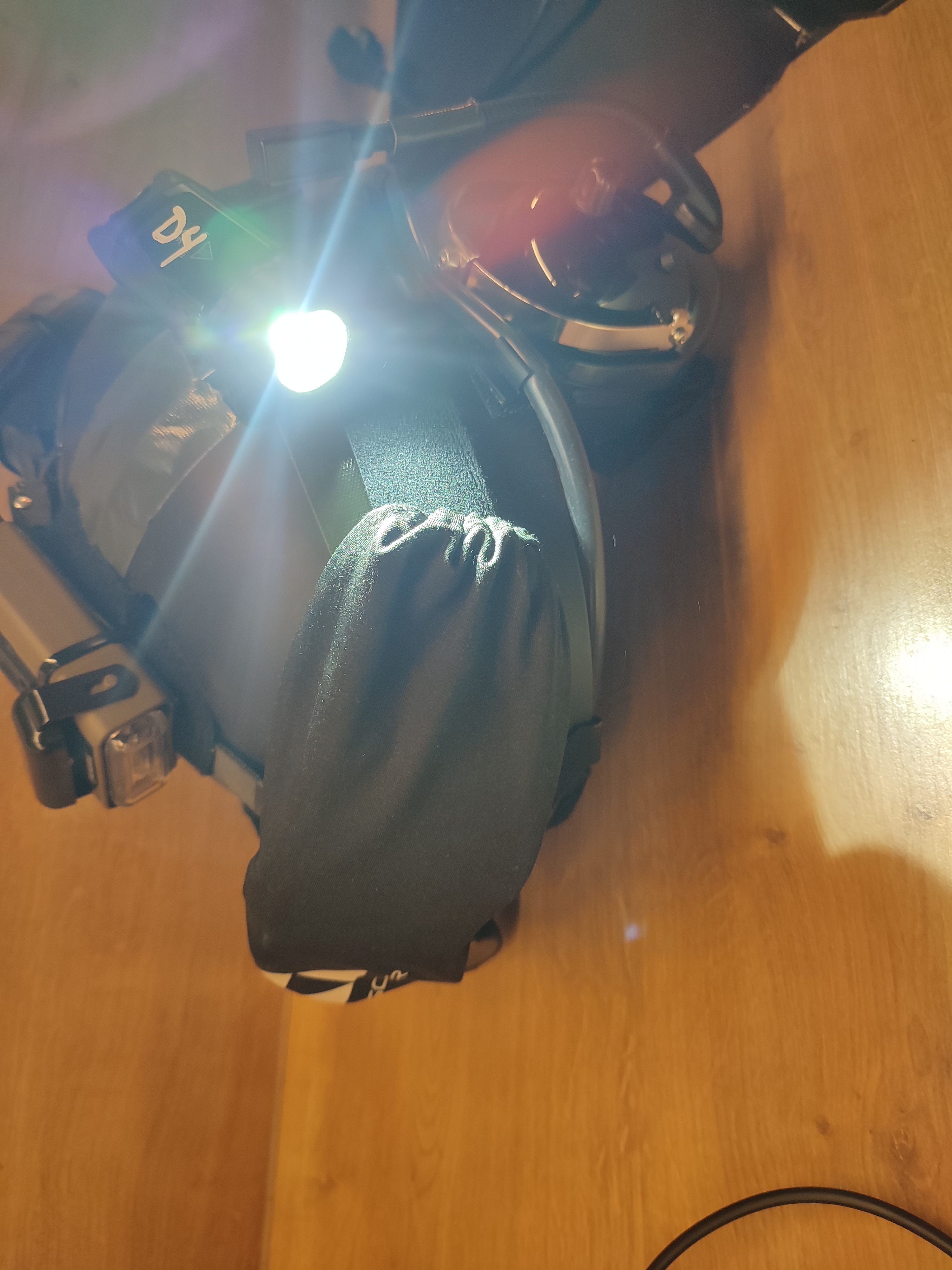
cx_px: 476
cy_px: 635
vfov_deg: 69.4
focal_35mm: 25
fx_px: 917
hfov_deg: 54.9
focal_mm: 6.04
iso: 70
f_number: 1.9
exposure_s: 1/33
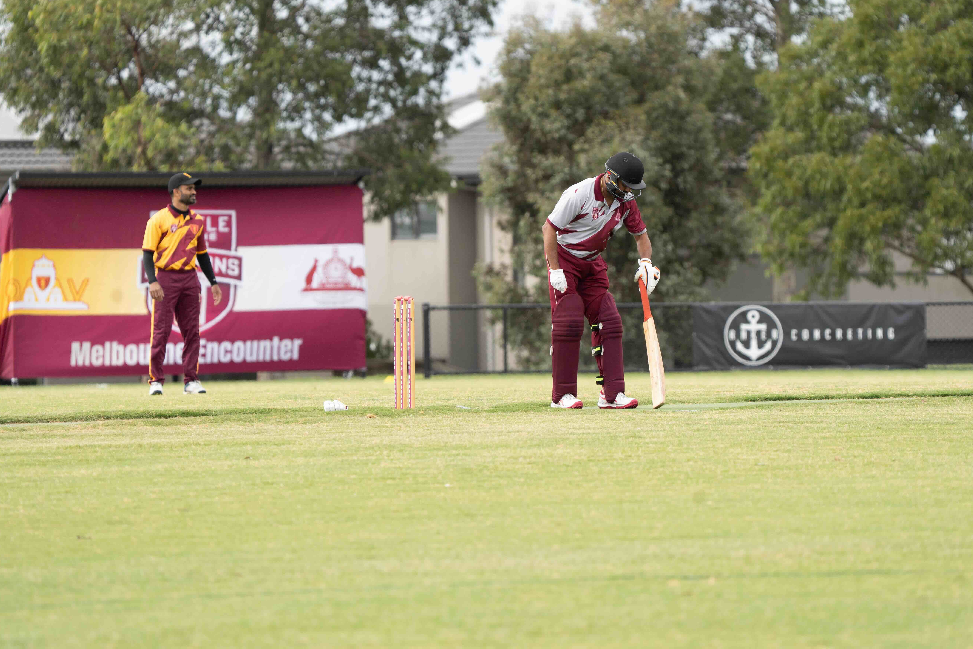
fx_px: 11675
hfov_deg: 4.8
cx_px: 526
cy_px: 285
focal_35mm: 432
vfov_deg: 3.2
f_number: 6.3
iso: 500
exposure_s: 1/800
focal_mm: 379
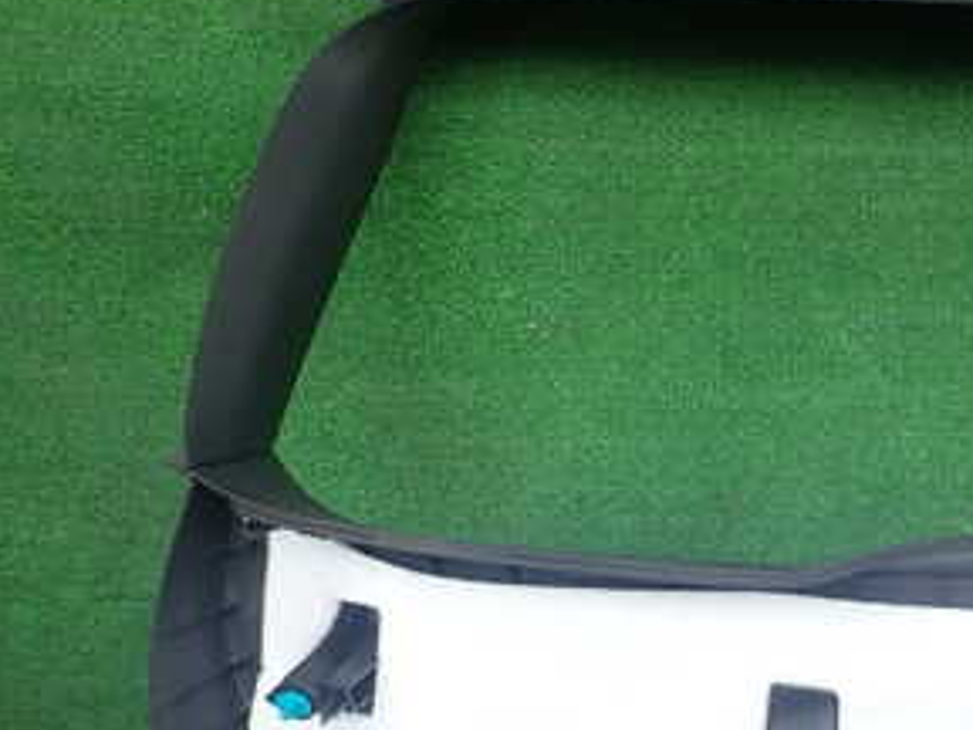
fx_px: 1462
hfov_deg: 33.3
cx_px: 1000
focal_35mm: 52
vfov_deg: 27.2
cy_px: 629
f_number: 2.8
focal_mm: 4.5
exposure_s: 1/60
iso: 100
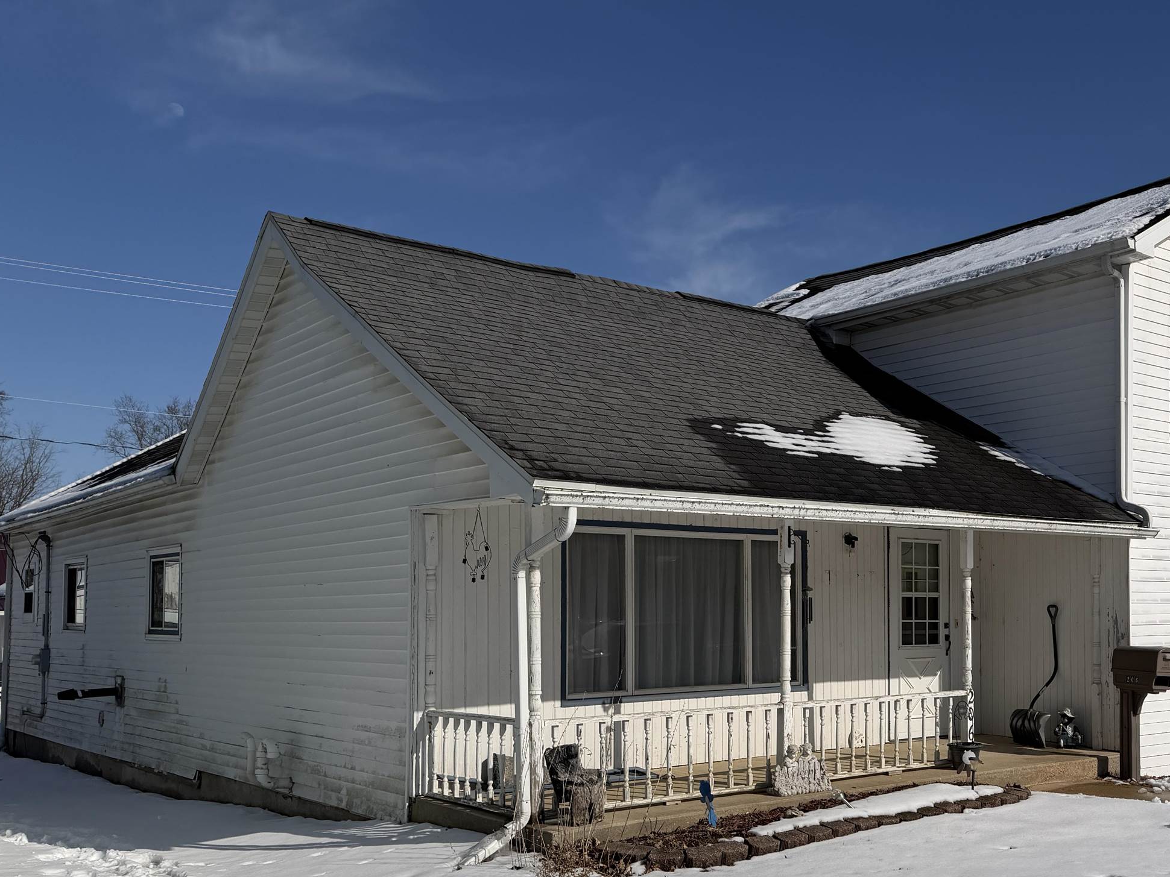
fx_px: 1284
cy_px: 559
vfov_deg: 37.4
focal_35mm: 38
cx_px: 902
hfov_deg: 46.9
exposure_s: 1/17544
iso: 80
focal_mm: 6.76
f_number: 1.78
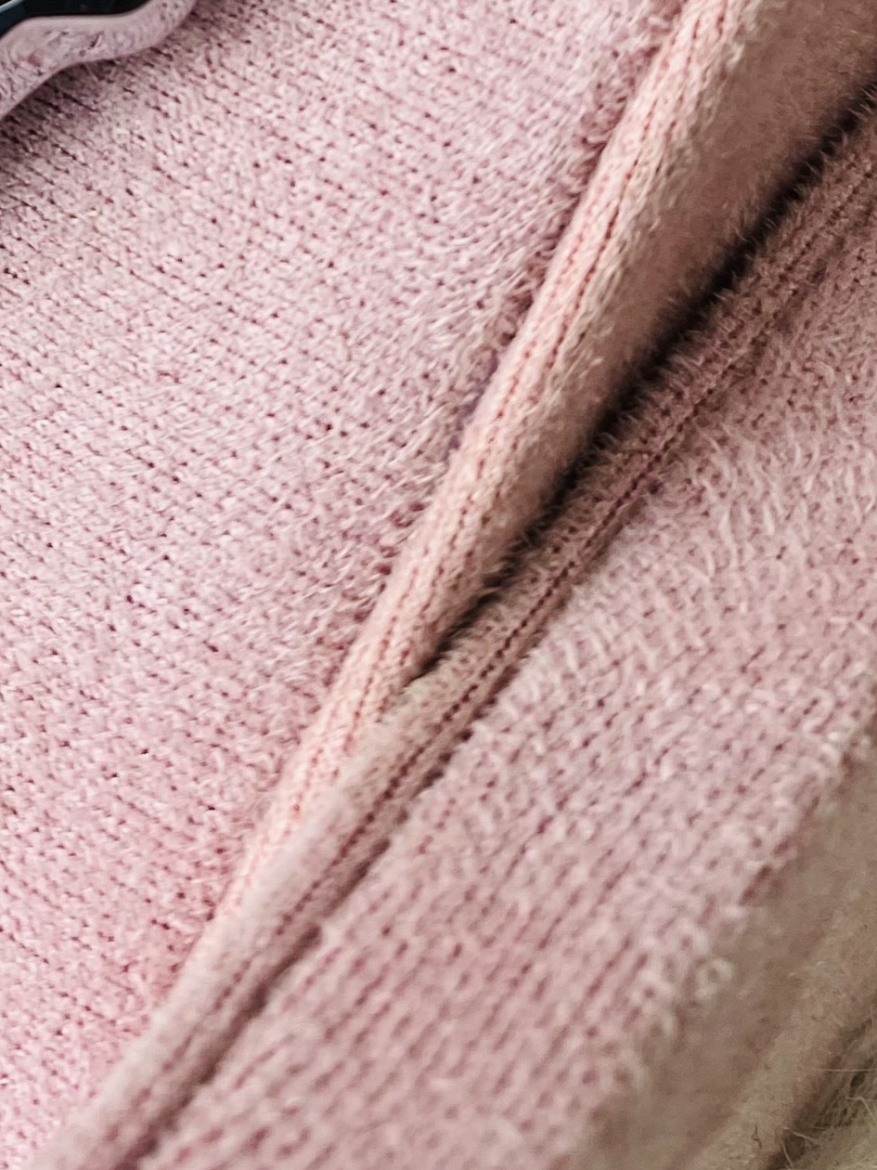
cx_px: -286
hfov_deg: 17.2
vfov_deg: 21.5
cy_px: -446
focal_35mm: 80
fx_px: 2702
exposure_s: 1/109
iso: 32
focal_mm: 4.25
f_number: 1.8
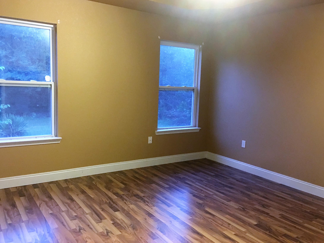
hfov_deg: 61.7
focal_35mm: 29
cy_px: 122
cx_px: 162
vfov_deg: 48.2
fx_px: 271
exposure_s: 1/4
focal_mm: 4.15
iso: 125
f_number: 2.2
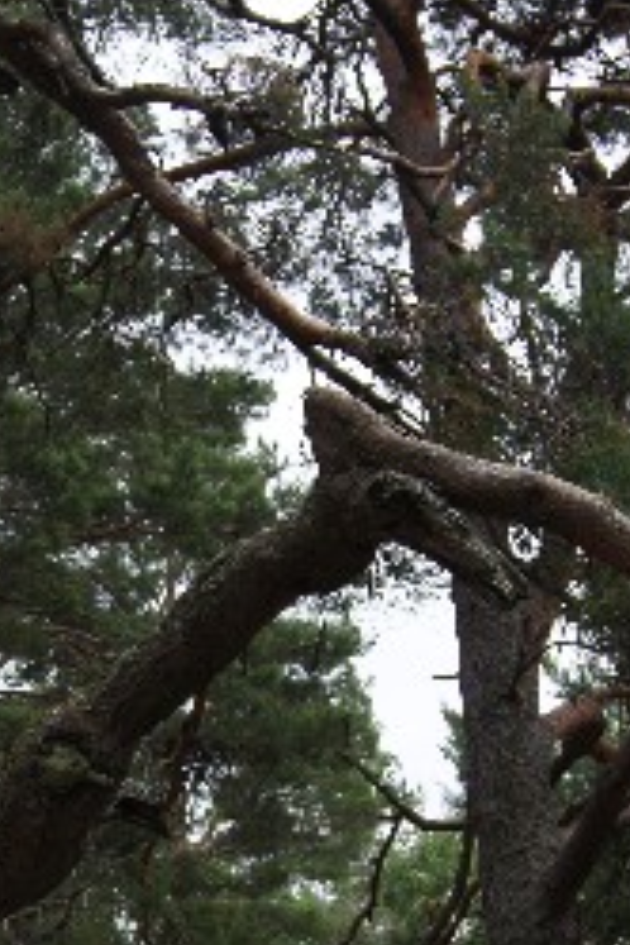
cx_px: 102
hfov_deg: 14.4
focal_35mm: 94
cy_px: 704
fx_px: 2467
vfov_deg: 21.5
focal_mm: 26
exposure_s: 1/200
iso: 100
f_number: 4.5
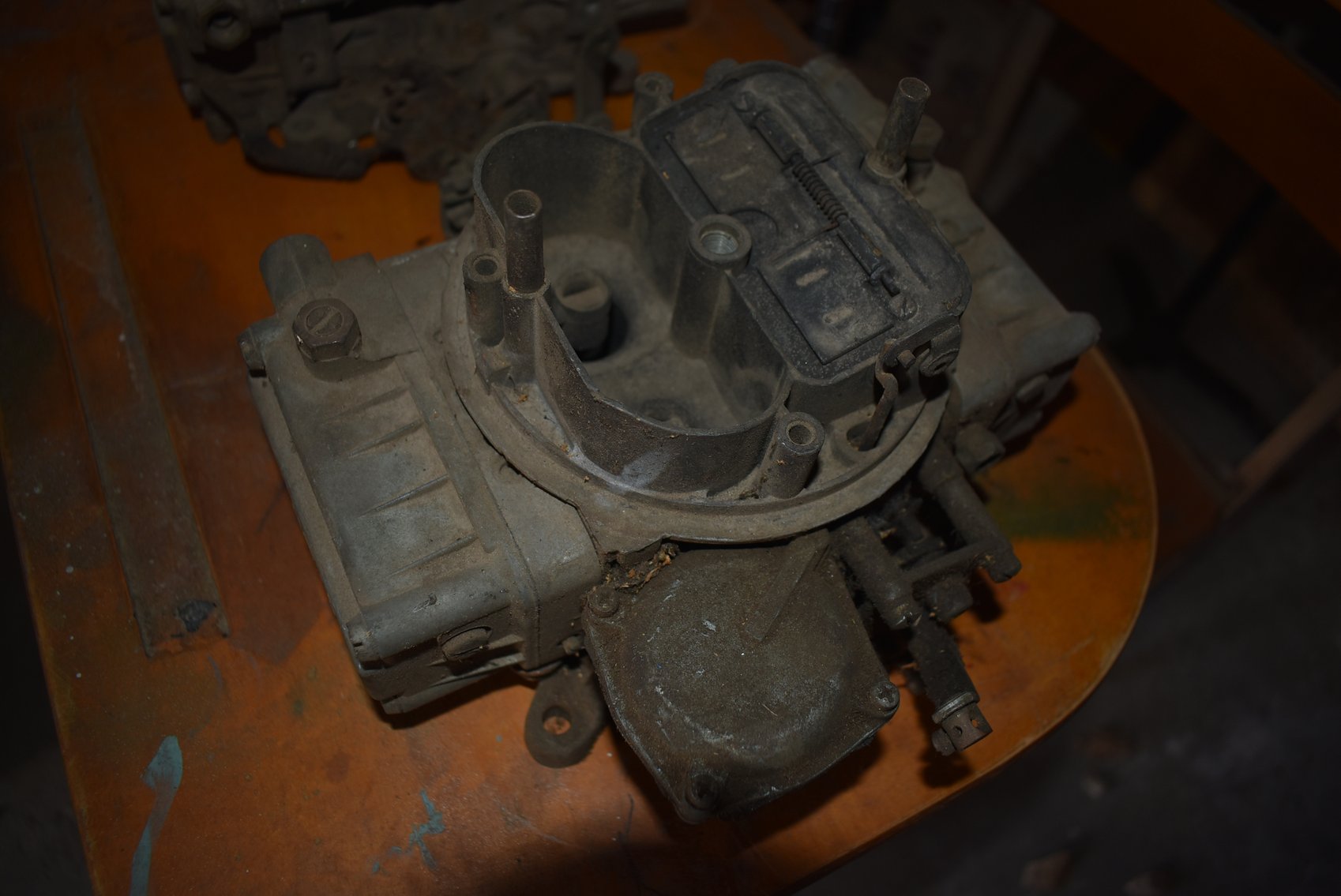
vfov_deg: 48.0
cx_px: 670
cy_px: 448
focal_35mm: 27
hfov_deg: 67.3
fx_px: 1006
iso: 180
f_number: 3.5
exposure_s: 1/60
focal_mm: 18
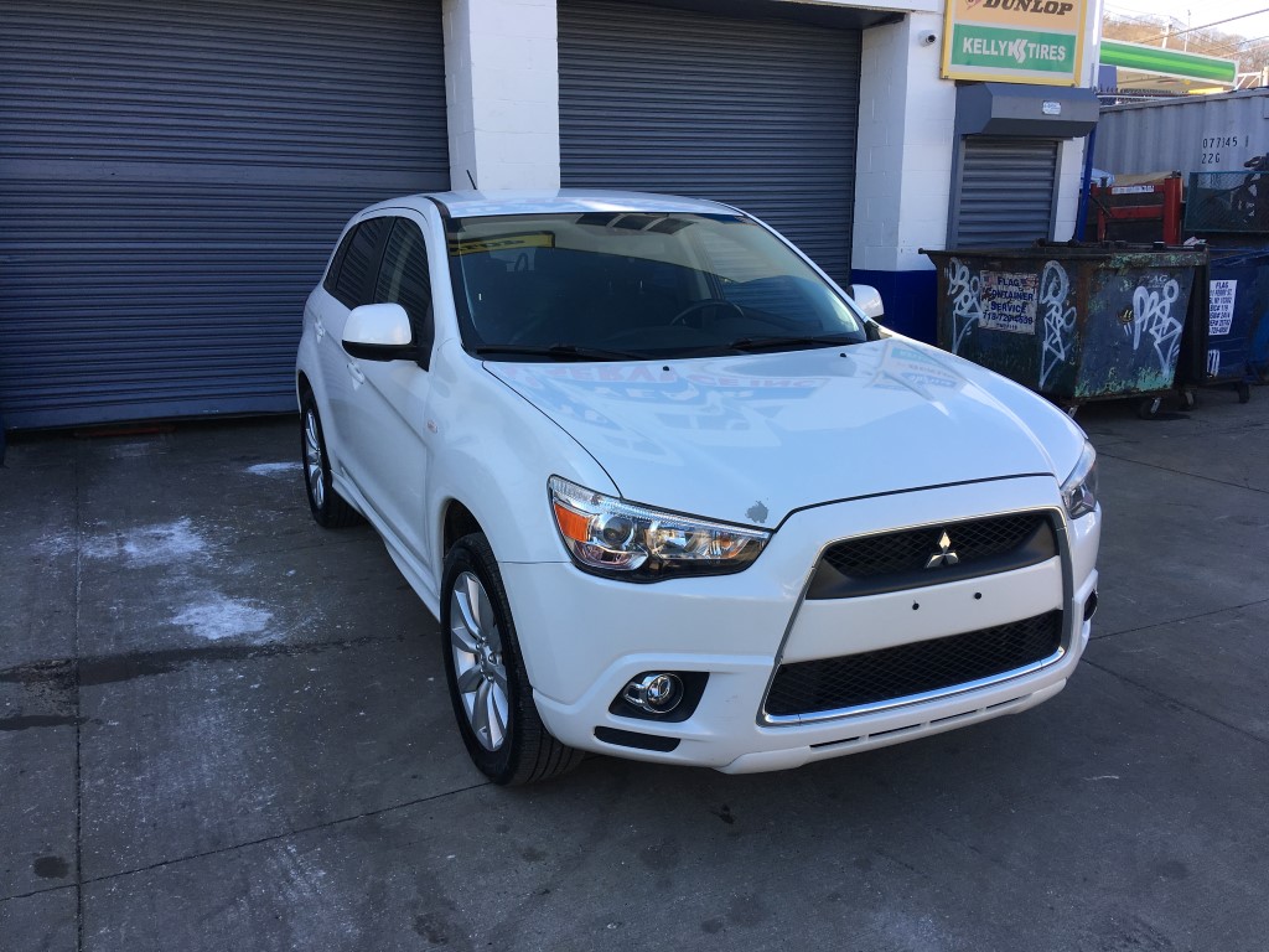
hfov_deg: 61.7
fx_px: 1063
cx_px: 634
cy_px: 476
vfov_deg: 48.2
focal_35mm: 29
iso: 25
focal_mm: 4.15
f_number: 2.2
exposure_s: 1/333
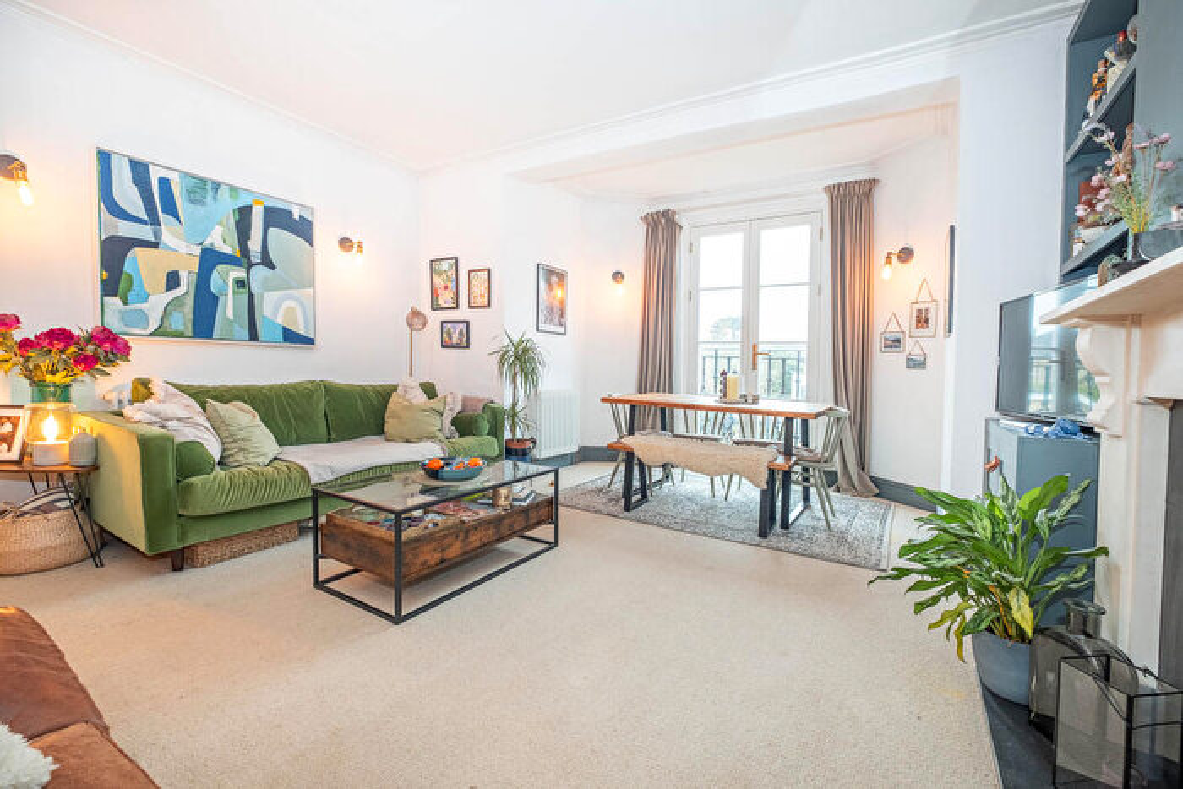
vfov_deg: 77.4
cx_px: 592
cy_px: 394
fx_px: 493
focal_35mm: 15
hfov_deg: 100.4
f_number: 5.6
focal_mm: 10
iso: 400
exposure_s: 1/8
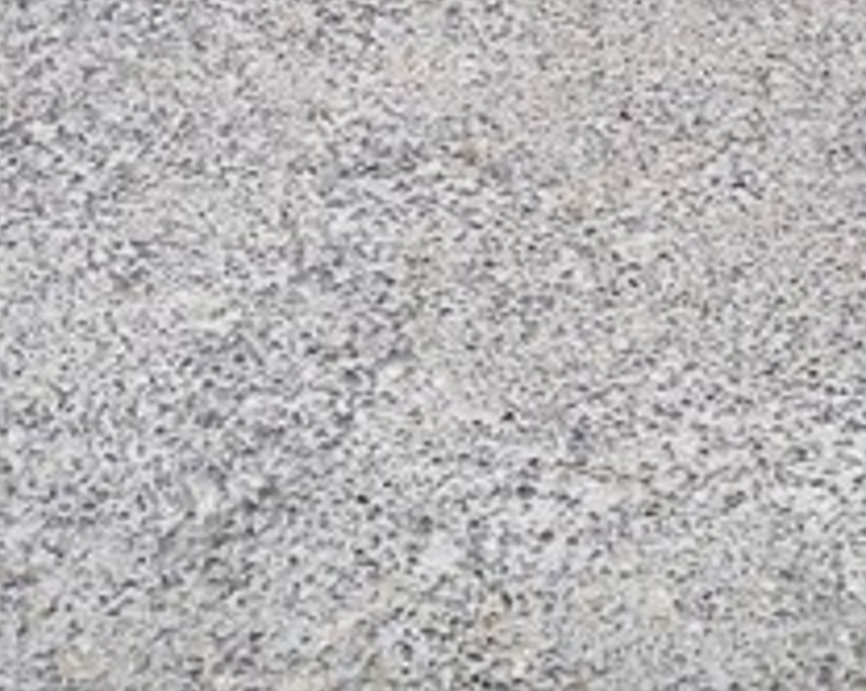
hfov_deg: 16.6
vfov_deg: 9.3
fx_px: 2945
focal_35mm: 115
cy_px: -1609
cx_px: 660
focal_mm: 10
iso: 250
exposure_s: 1/15
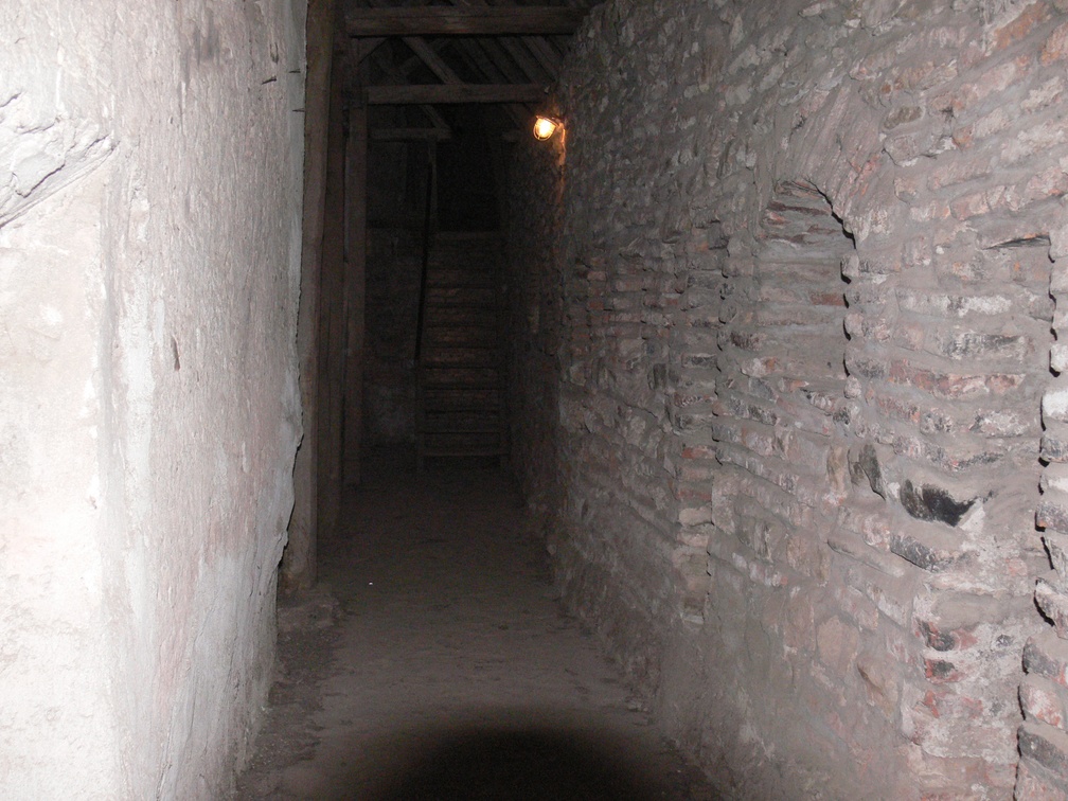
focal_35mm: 35
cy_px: 400
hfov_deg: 52.6
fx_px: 1080
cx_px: 534
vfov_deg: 40.7
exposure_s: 1/30
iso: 320
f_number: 2.8
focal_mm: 7.4
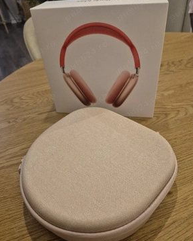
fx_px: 179
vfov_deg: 68.1
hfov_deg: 56.8
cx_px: 100
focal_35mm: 25
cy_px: 117
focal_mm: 5.4
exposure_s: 1/60.2
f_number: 1.8
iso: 800
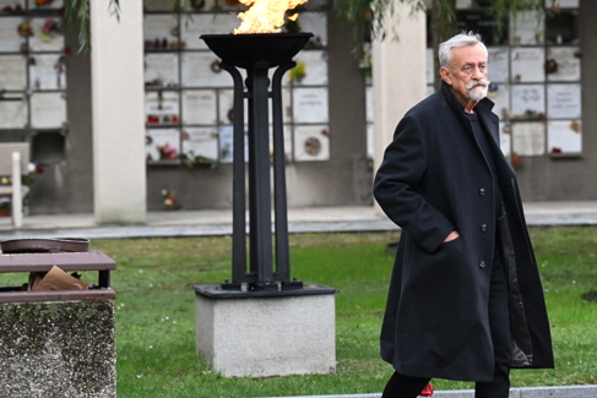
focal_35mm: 177
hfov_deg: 11.6
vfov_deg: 7.8
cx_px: 349
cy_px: 238
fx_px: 2936
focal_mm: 125
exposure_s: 1/1000
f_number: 5
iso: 1250
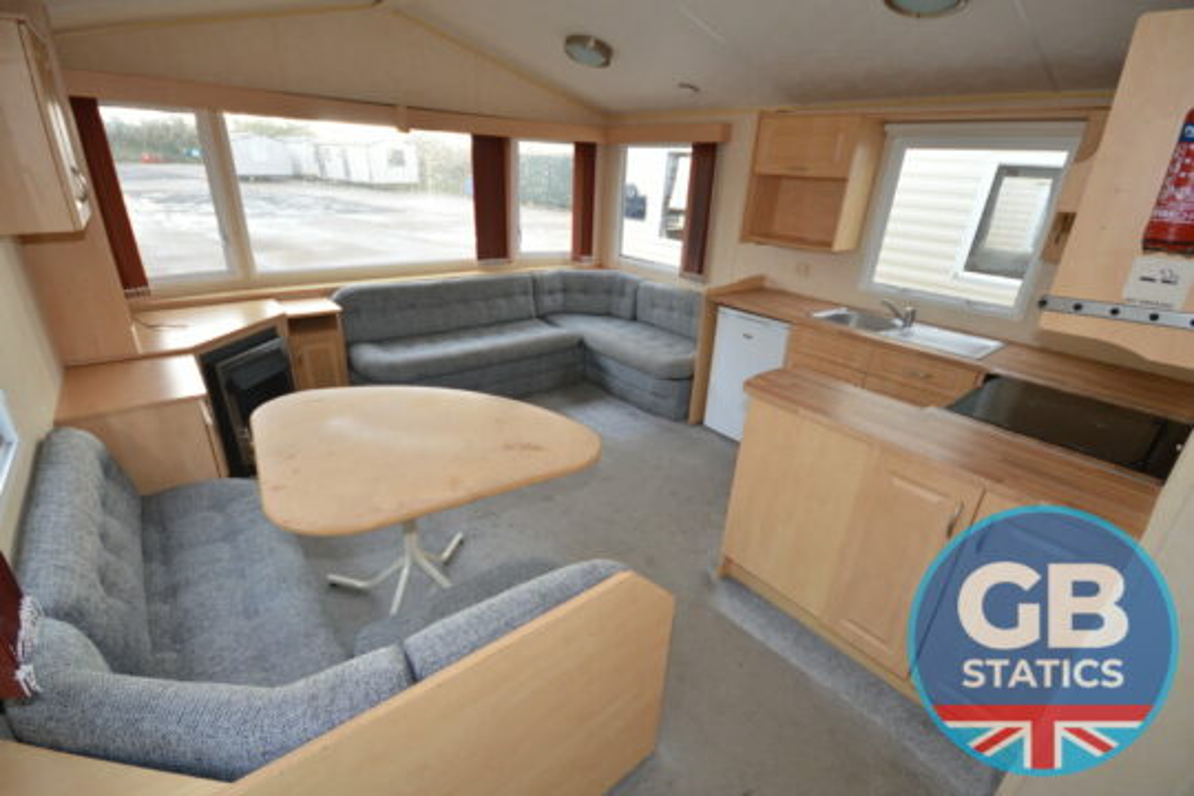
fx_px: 497
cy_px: 398
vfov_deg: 77.3
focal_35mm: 15
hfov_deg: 100.4
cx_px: 597
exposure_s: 1/80
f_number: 4.5
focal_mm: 10
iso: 400
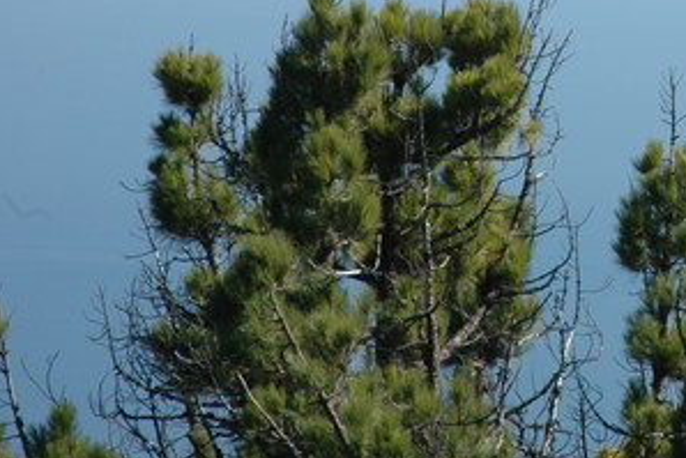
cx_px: 822
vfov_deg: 5.8
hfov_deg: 8.7
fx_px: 4484
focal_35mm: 235
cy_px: -56
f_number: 22
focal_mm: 65
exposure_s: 1/100
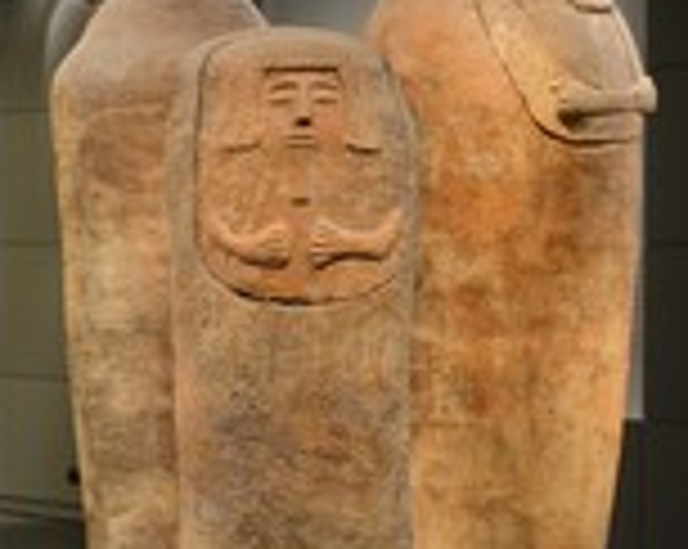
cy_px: 396
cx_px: -45
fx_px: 3152
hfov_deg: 12.3
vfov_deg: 9.9
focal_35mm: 155
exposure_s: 1/30
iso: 800
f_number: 4.5
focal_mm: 60
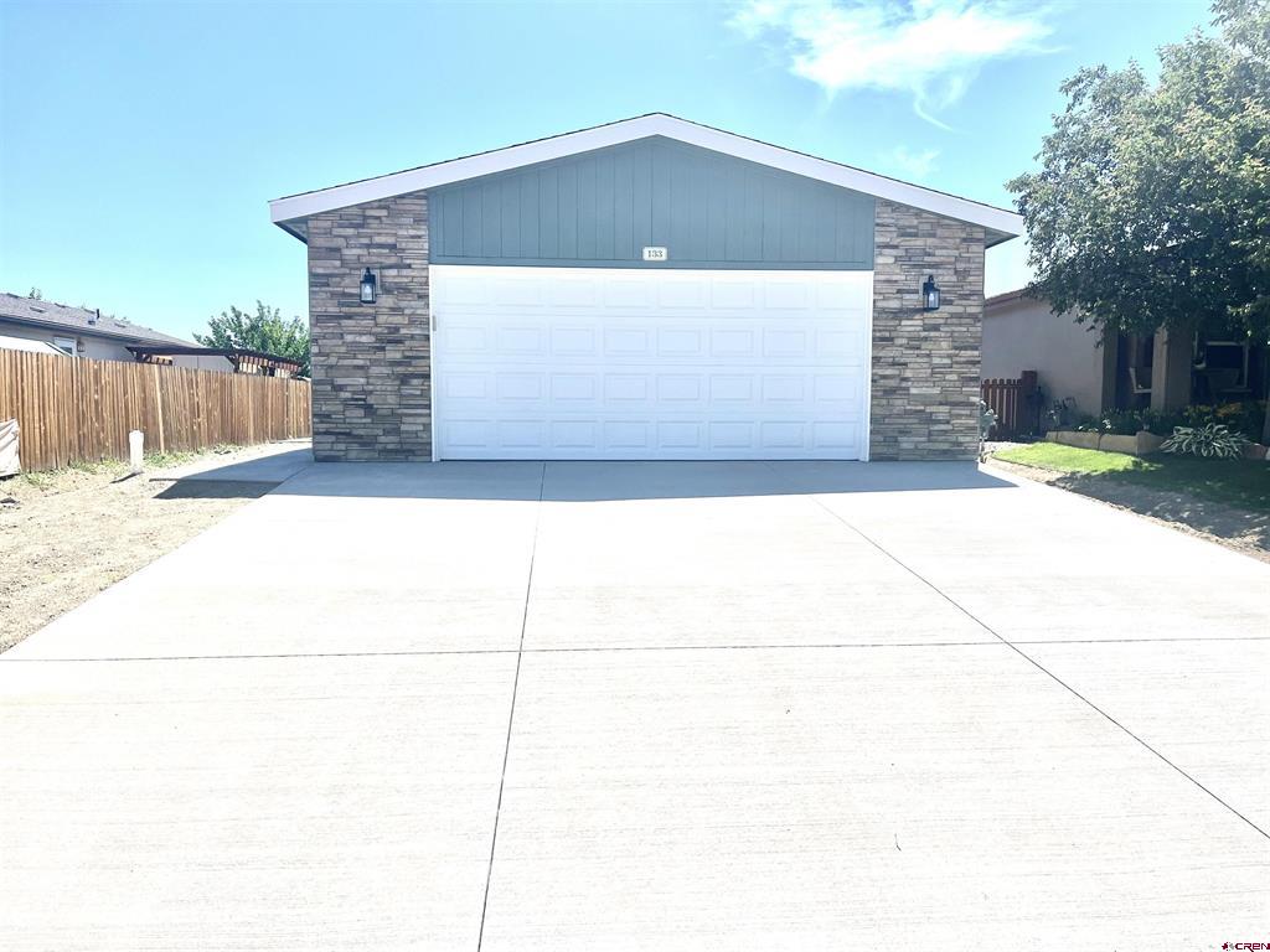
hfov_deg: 67.3
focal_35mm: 26
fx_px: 954
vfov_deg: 53.1
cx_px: 635
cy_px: 476
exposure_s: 1/5848
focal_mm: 5.1
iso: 50
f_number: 1.6
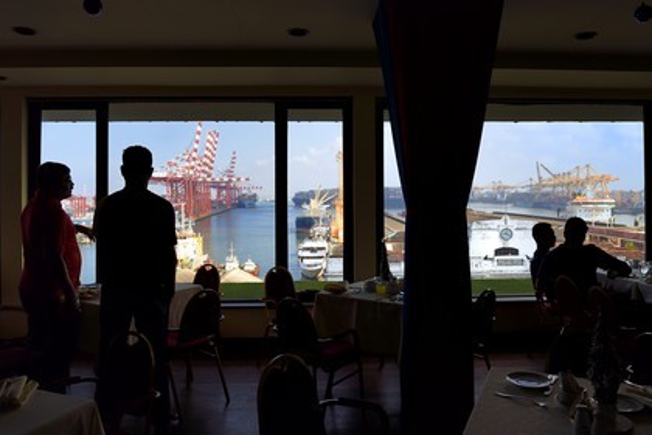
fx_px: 435
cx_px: 326
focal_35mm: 24
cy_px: 218
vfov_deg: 53.1
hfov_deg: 73.7
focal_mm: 24
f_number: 7.1
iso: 200
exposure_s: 1/200
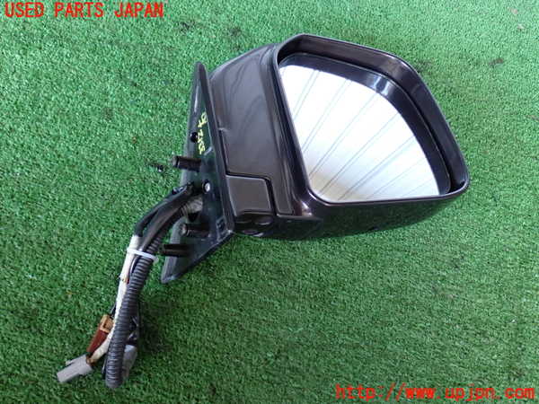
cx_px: 270
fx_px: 561
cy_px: 202
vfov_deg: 39.7
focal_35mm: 36
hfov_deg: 51.4
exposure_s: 1/40
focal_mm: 6.37
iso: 250
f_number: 2.5
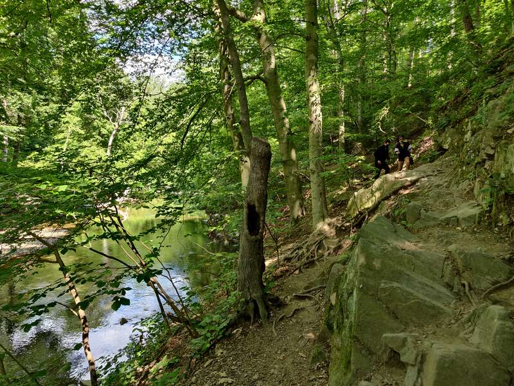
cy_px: 193
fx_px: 371
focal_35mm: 25
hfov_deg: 69.4
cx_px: 257
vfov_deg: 54.9
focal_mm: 4.25
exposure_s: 1/50
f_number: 1.7
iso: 160
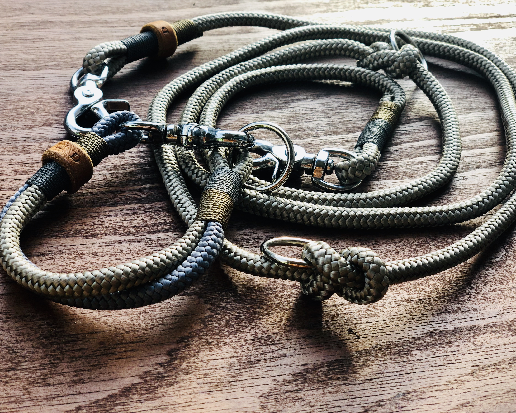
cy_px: 204
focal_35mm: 55
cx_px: 265
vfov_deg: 27.6
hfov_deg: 34.1
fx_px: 840
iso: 20
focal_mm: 6
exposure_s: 1/100
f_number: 2.4
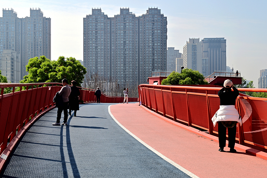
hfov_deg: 37.4
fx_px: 393
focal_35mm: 53
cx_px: 109
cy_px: 95
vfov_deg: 25.5
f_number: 8
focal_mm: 43
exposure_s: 1/200
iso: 140
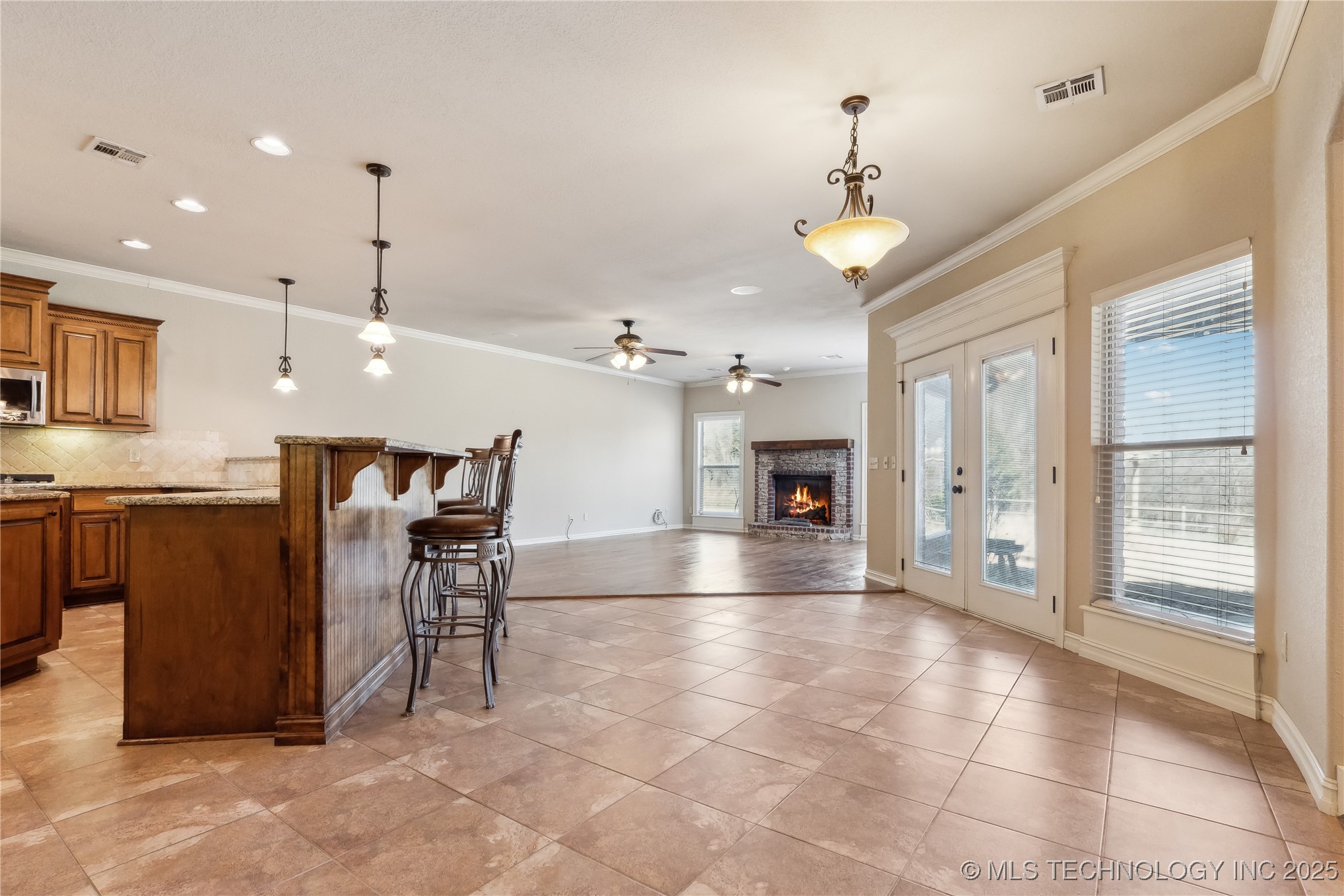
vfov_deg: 73.7
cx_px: 672
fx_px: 597
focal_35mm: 16
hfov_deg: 96.7
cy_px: 448
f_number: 11
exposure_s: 1/100
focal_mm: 16
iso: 6400
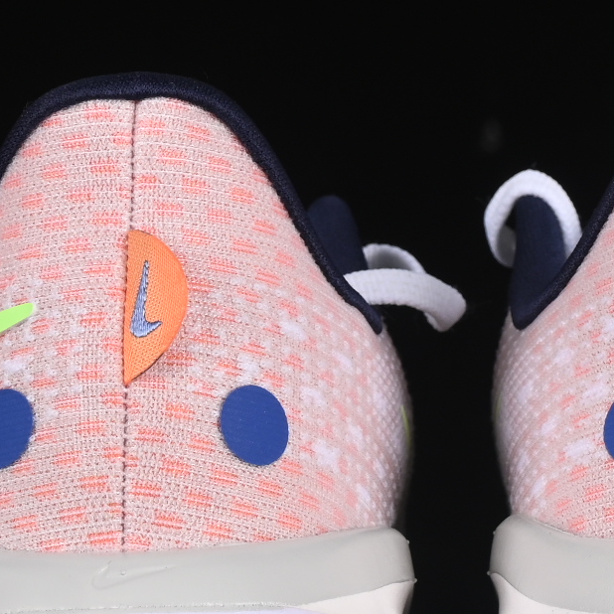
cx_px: 468
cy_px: 287
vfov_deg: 6.1
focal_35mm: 287
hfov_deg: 6.1
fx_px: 5759
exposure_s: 1/80
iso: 160
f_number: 8
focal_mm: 50
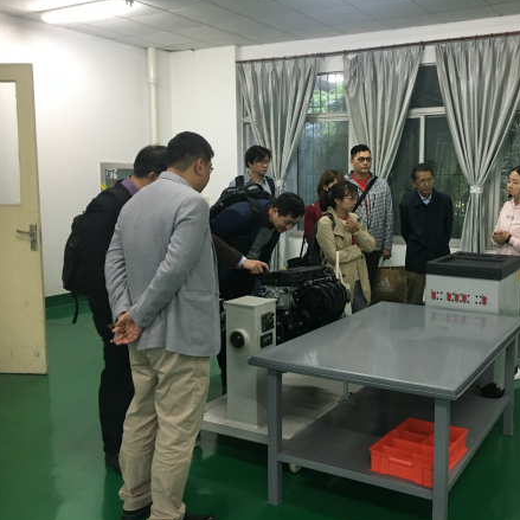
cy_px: 262
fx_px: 595
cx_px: 347
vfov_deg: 47.2
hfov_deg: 46.5
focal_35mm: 35
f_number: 2.2
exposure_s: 1/33
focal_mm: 4.15
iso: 200
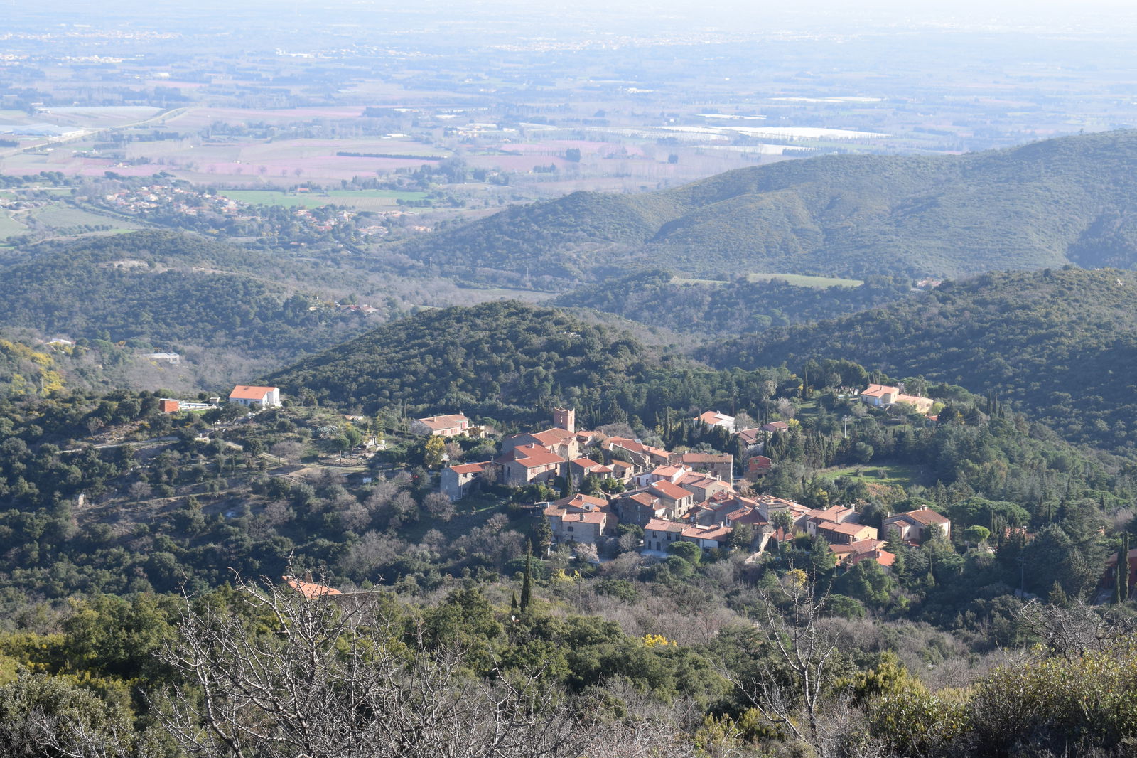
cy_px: 379
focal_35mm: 78
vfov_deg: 17.5
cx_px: 568
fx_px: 2463
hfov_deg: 26.0
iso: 280
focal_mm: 52
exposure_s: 1/250
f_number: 8
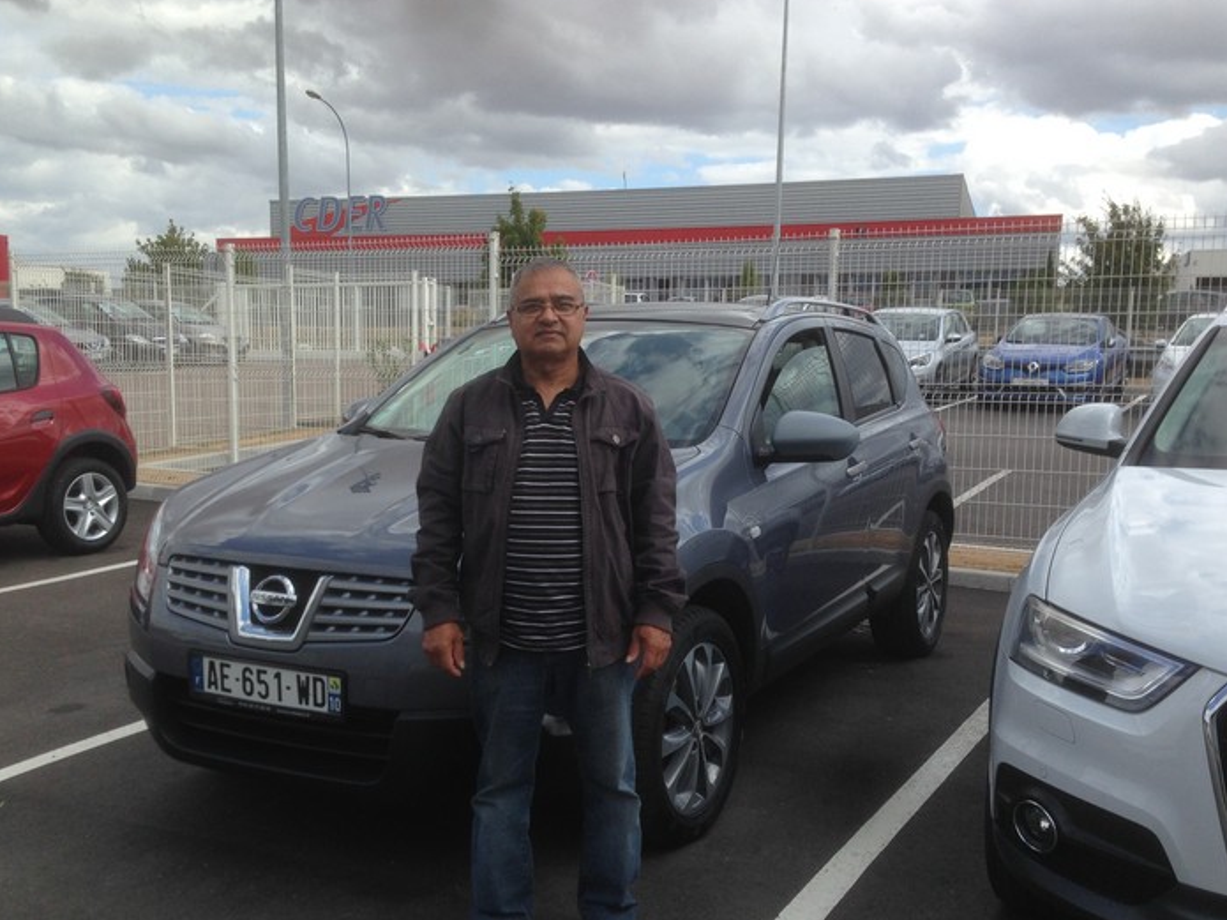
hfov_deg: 49.0
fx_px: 1347
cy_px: 517
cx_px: 606
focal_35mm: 38
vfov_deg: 37.7
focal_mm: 4.12
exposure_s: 1/1130
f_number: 2.4
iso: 50
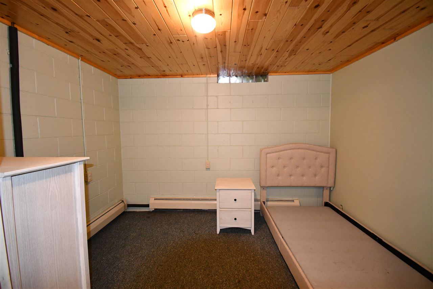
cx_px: 216
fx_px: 180
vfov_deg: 77.3
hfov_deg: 100.4
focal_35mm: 15
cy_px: 144
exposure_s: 1/60
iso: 2800
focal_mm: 10
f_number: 4.5
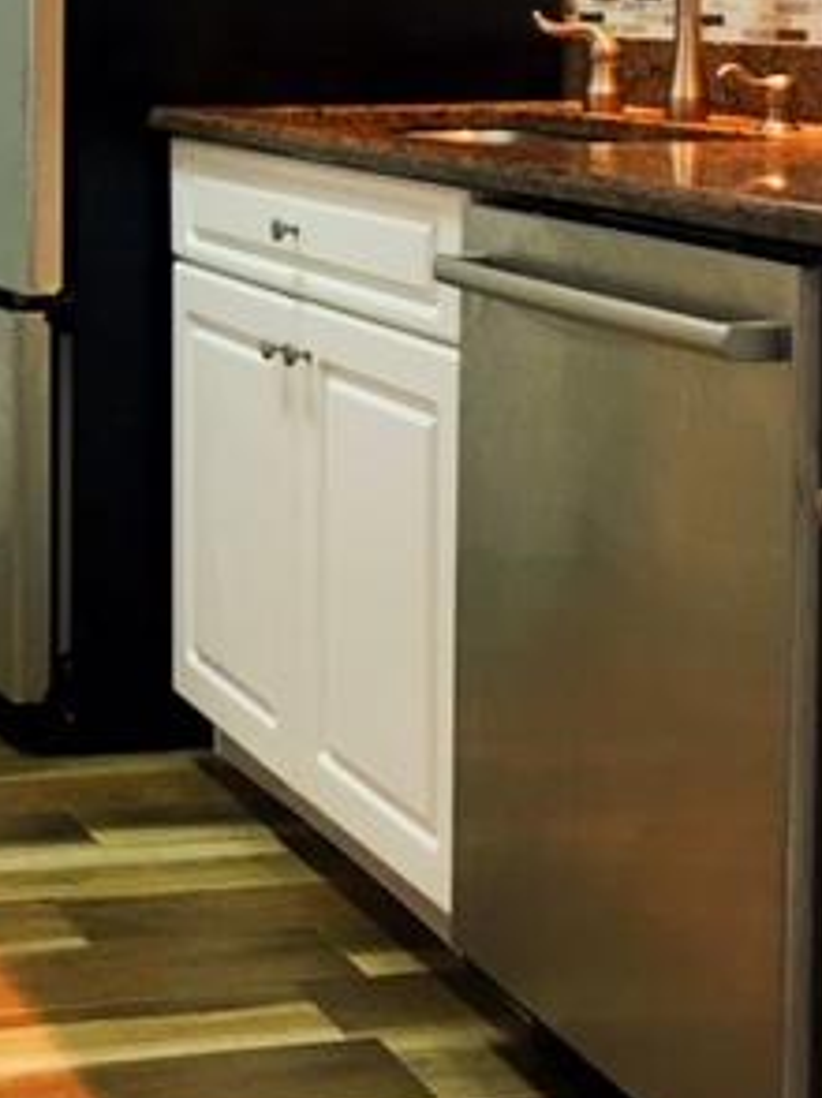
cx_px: -176
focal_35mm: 79
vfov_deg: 24.1
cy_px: 131
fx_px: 2505
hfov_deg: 17.7
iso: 40
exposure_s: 1/15
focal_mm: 4.15
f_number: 2.2
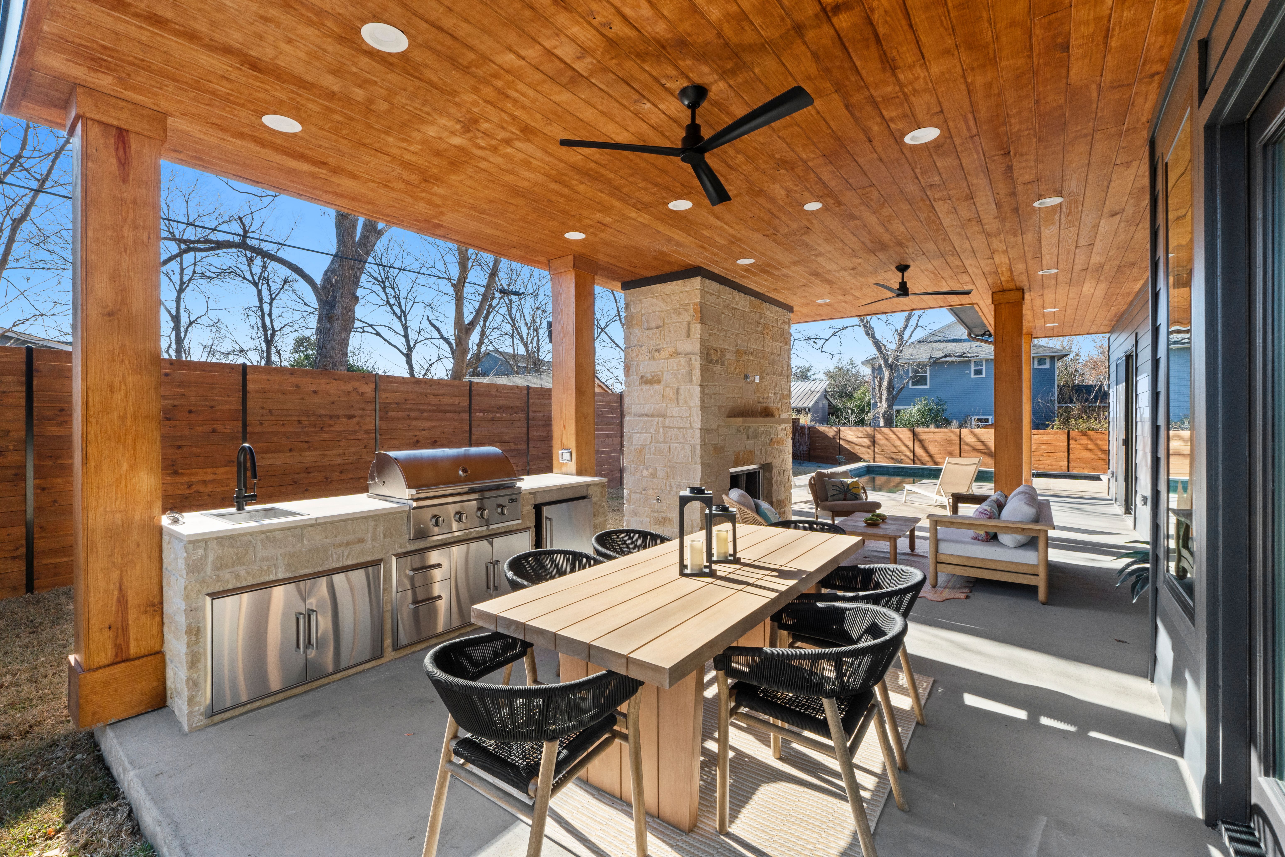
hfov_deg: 100.4
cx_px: 642
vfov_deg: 77.3
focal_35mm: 15
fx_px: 535
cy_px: 428
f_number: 11
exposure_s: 1/13
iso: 250
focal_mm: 10
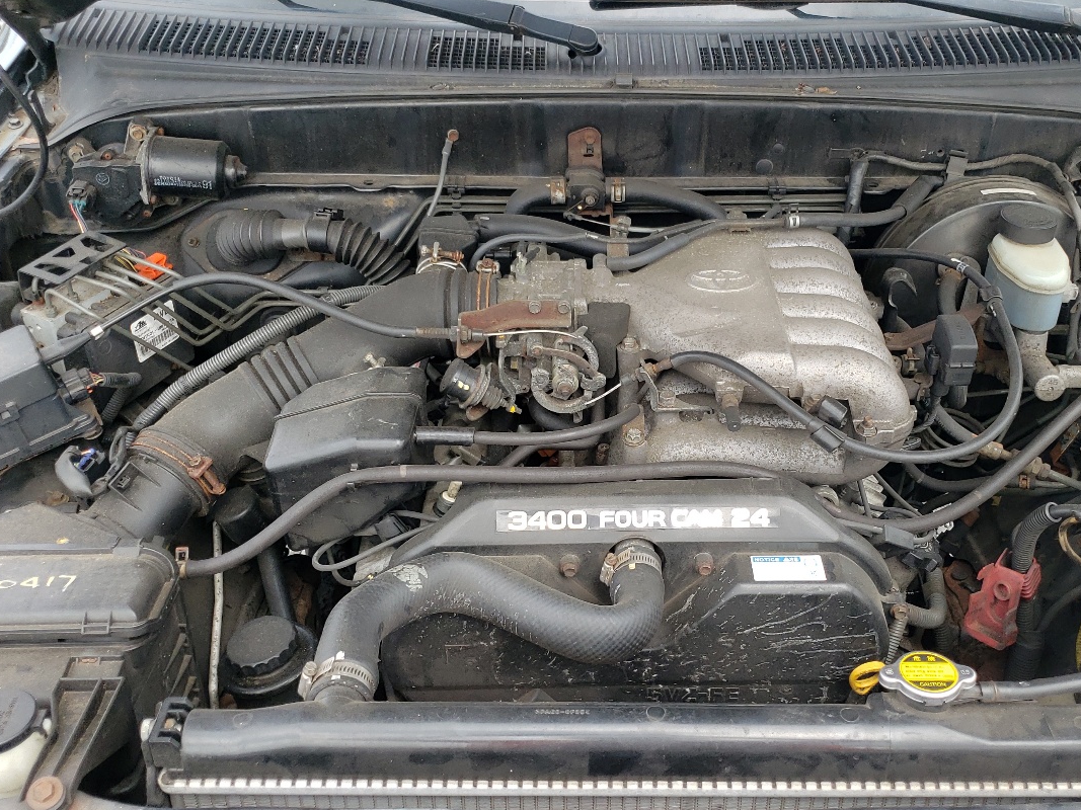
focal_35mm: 39
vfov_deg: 36.8
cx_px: 636
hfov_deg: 47.6
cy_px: 413
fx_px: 1218
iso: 50
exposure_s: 1/500
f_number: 1.5
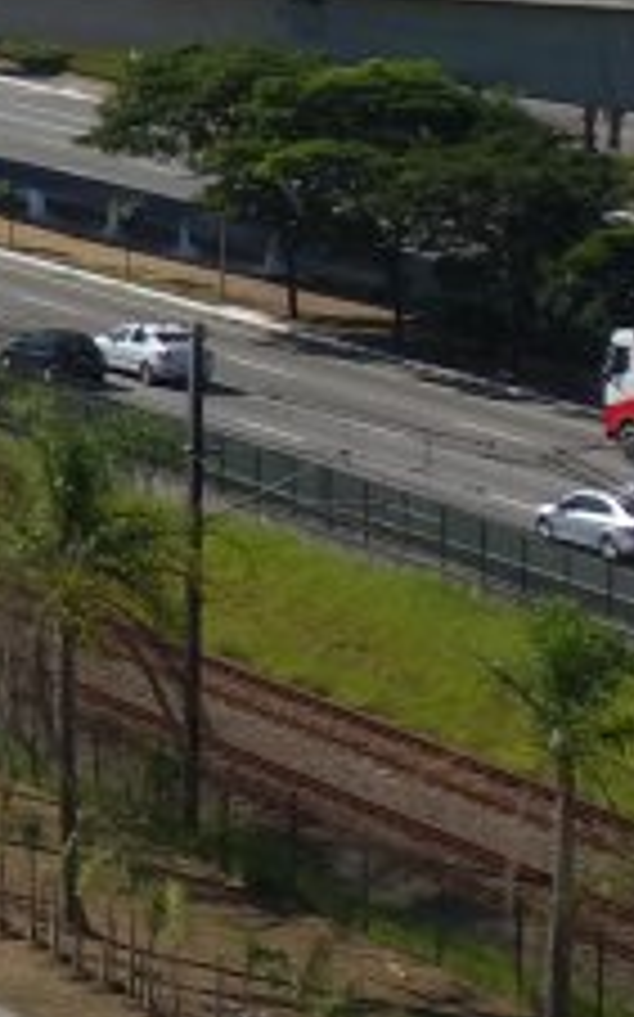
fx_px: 6201
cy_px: -470
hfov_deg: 4.9
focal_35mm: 224
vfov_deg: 9.1
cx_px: -2437
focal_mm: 11.46
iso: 125
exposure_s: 1/800
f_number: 5.6
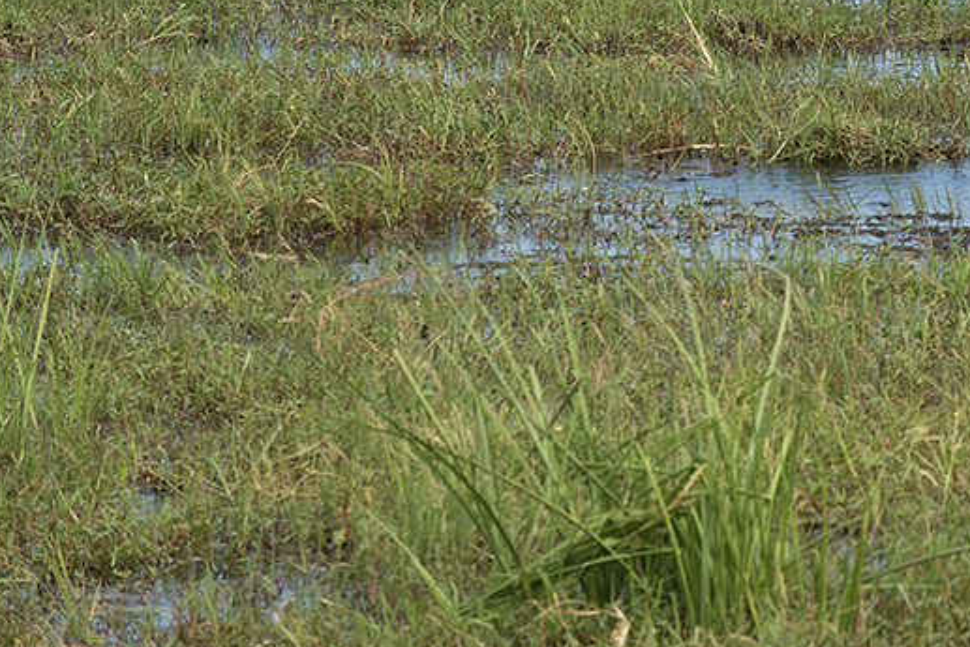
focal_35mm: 559
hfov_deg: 3.7
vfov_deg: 2.5
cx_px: 1165
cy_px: -169
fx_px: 15065
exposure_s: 1/500
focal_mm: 200
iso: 280
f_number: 6.7
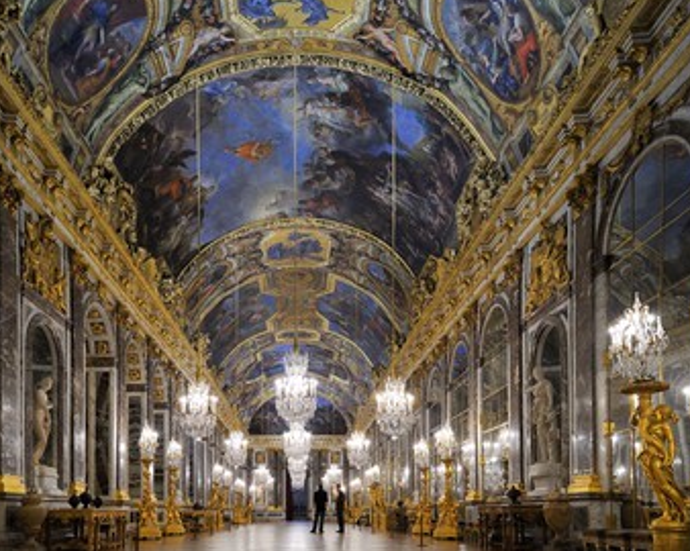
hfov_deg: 61.9
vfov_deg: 51.5
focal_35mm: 28
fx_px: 571
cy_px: 271
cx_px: 294
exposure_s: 6
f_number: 8
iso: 200
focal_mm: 24
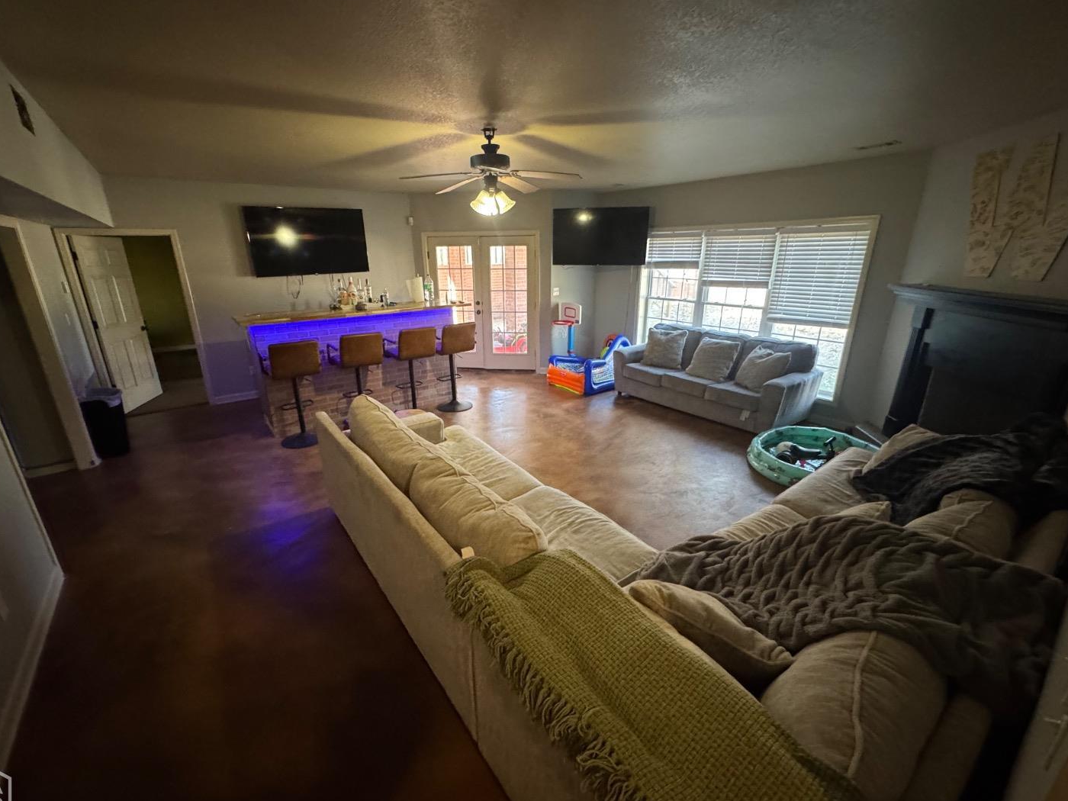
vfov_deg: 81.7
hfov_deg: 98.1
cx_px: 516
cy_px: 405
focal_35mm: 15
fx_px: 463
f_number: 2.2
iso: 1000
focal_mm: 2.22
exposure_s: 1/60
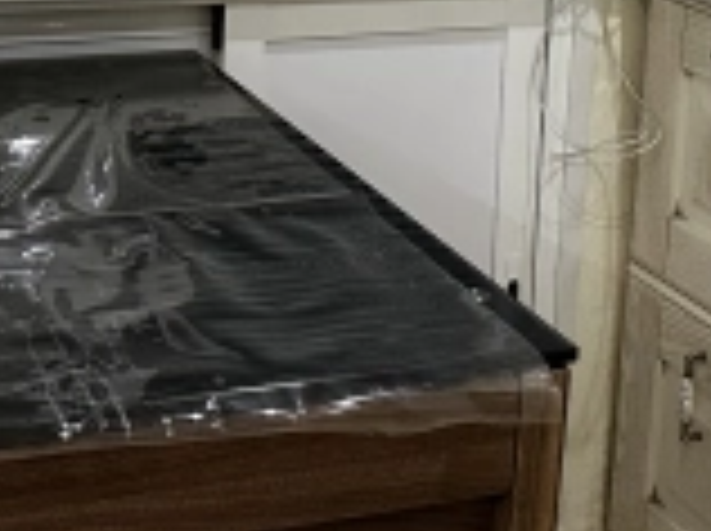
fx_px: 1948
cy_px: -166
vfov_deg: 14.8
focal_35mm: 95
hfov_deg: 20.7
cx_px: 310
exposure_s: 1/50
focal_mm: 6.86
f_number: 1.78
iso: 800
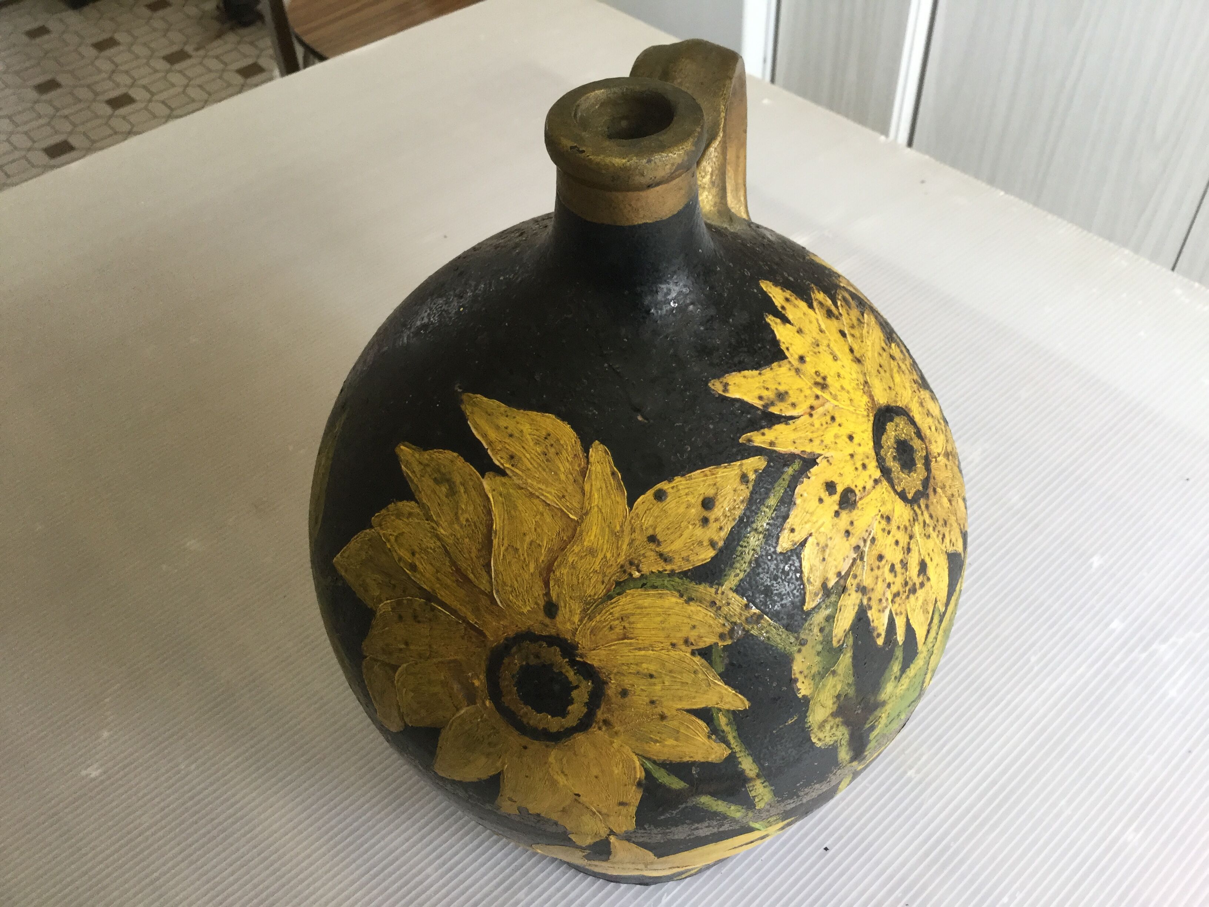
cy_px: 454
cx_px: 604
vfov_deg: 45.4
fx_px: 1083
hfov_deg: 58.4
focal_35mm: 31
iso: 40
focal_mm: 3.3
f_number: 2.4
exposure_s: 1/33
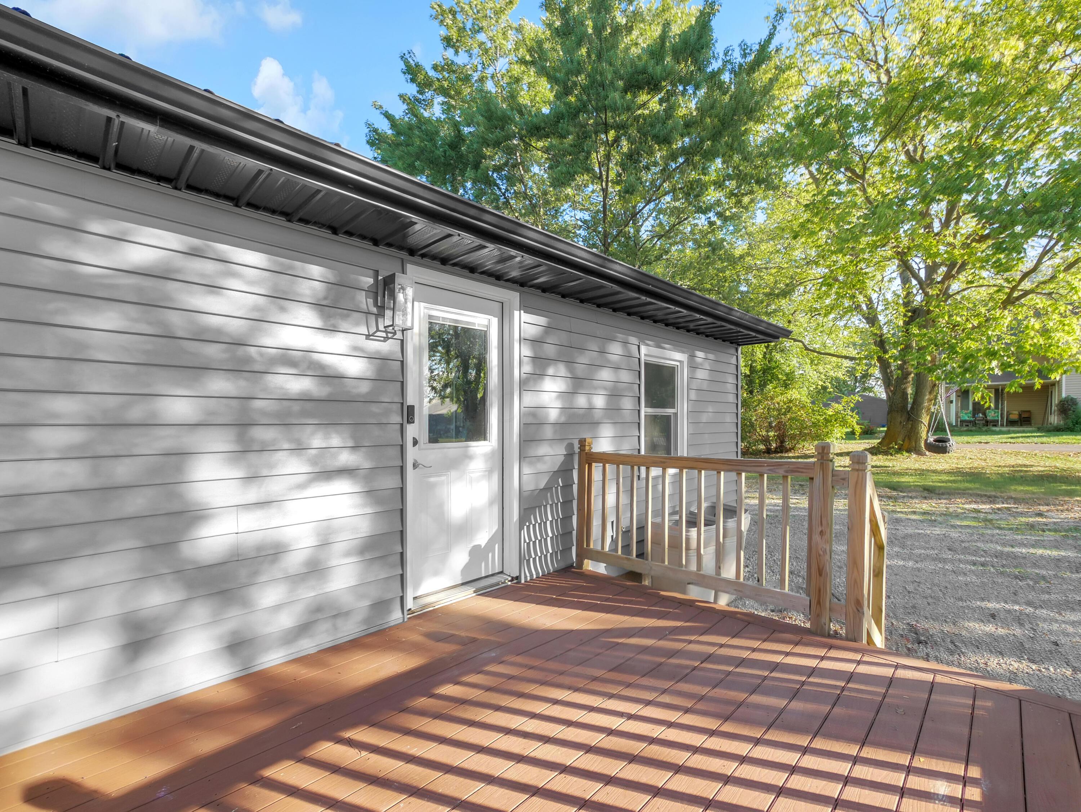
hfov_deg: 102.0
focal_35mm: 14
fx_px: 437
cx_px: 540
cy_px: 406
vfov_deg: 85.7
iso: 400
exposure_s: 1/100
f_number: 7.1
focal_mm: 7
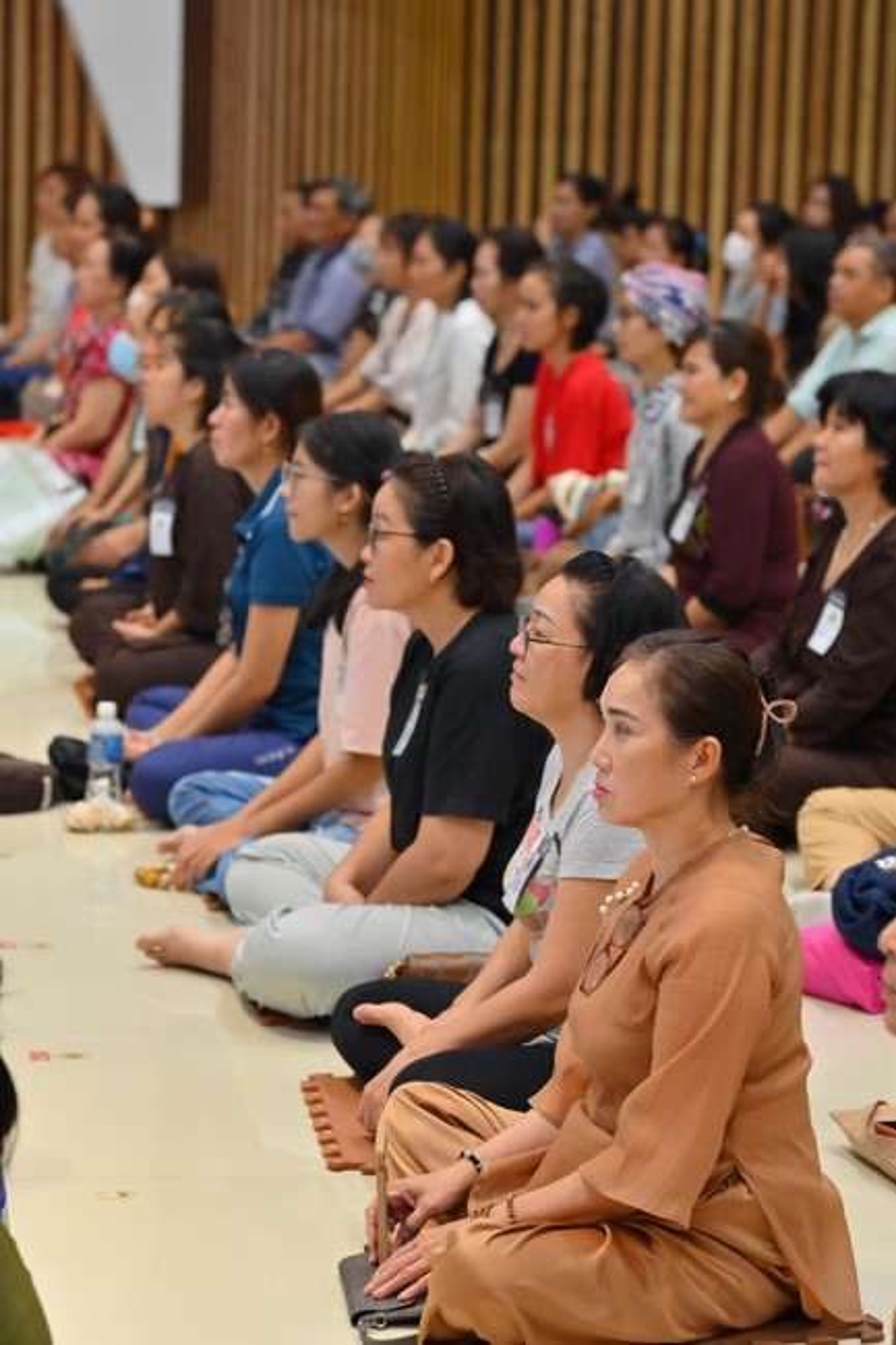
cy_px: 672
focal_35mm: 120
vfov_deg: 17.1
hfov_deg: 11.4
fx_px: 4482
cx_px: 448
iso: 1250
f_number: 5
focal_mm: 120
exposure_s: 1/100
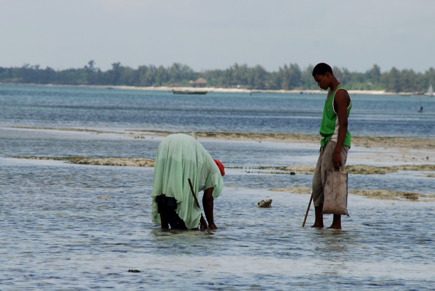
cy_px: 175
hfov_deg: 5.5
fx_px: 4524
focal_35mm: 374
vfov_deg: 3.7
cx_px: 214
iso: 100
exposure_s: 1/125
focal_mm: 200
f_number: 11
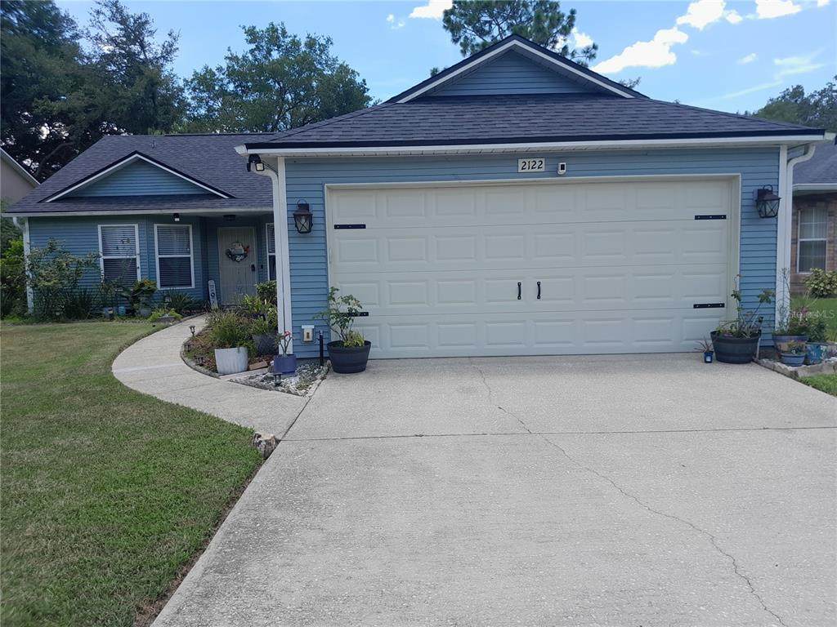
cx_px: 418
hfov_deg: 65.3
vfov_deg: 51.4
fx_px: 653
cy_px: 314
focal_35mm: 27
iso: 40
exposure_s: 1/251
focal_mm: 4
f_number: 1.8
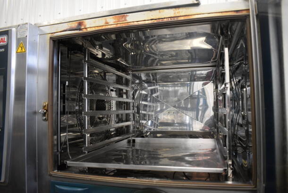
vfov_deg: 48.0
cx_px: 144
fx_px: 216
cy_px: 96
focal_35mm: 27
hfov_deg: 67.3
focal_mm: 18
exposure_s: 1/125
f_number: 3.5
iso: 2000
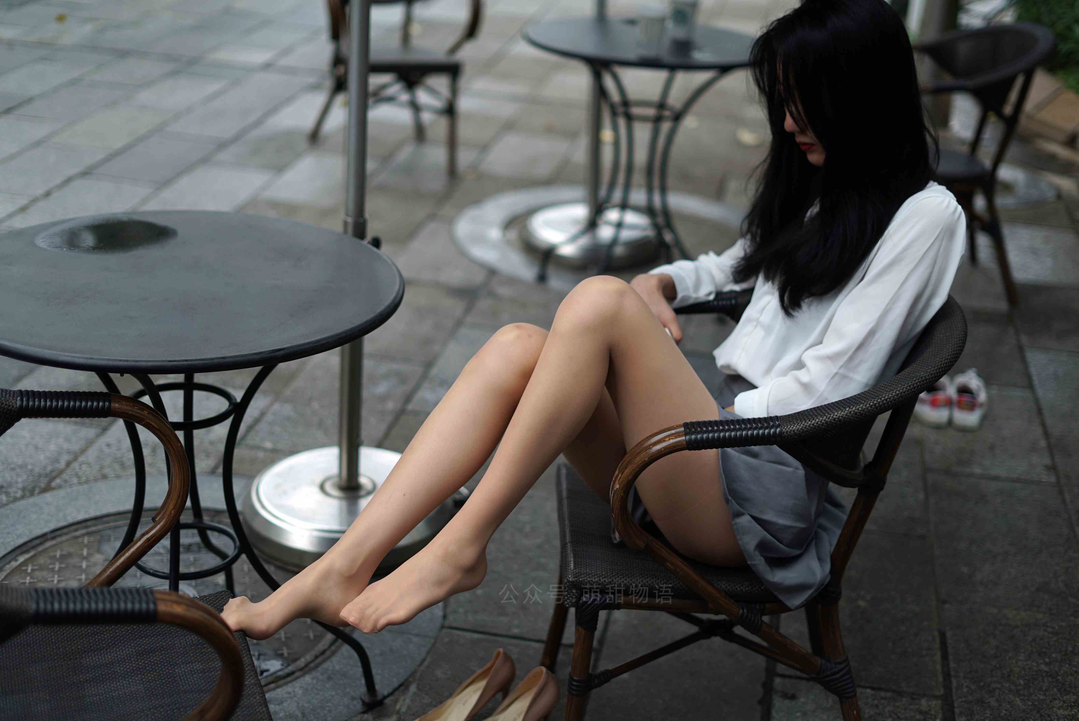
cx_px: 540
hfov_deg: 39.6
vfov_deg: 27.0
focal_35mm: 50
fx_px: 1499
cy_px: 360
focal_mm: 50
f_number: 2
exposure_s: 1/250
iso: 100
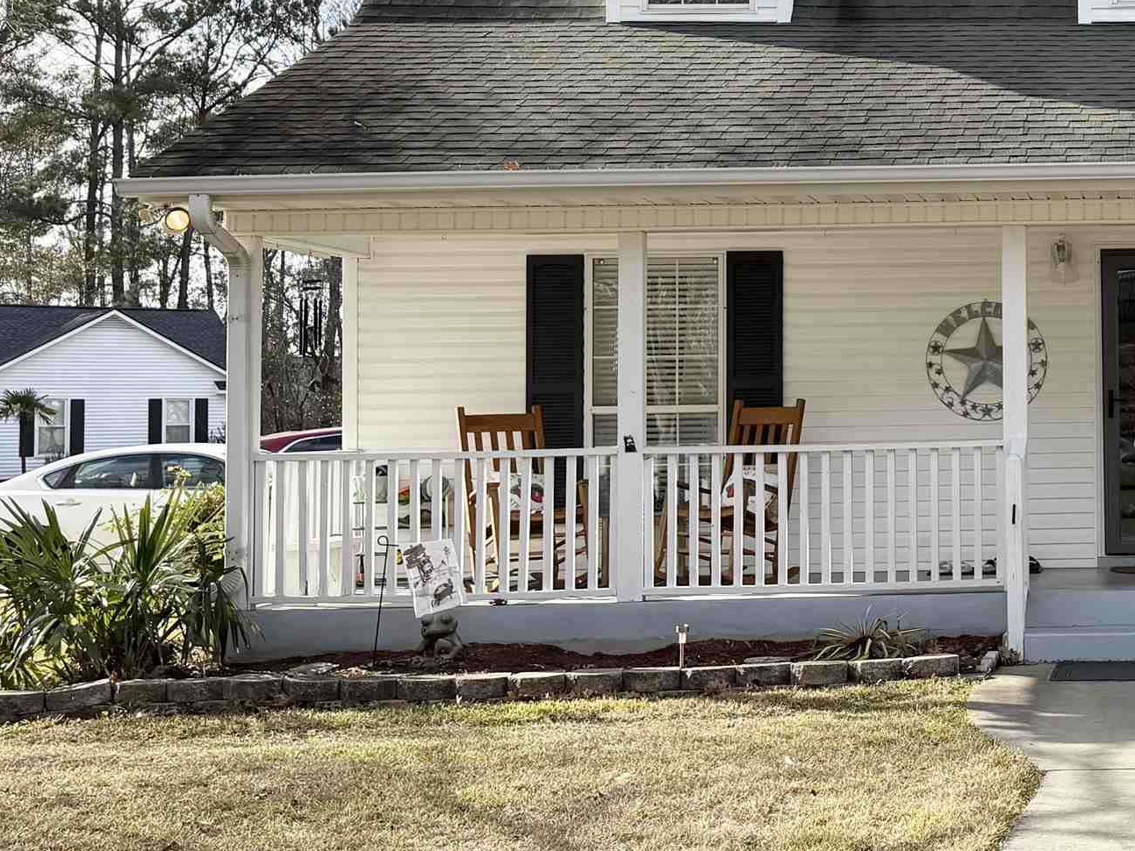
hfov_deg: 30.9
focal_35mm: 57
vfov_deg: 25.6
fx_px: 1869
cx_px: 1178
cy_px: 320
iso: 100
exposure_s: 1/4405
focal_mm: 6.76
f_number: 1.78
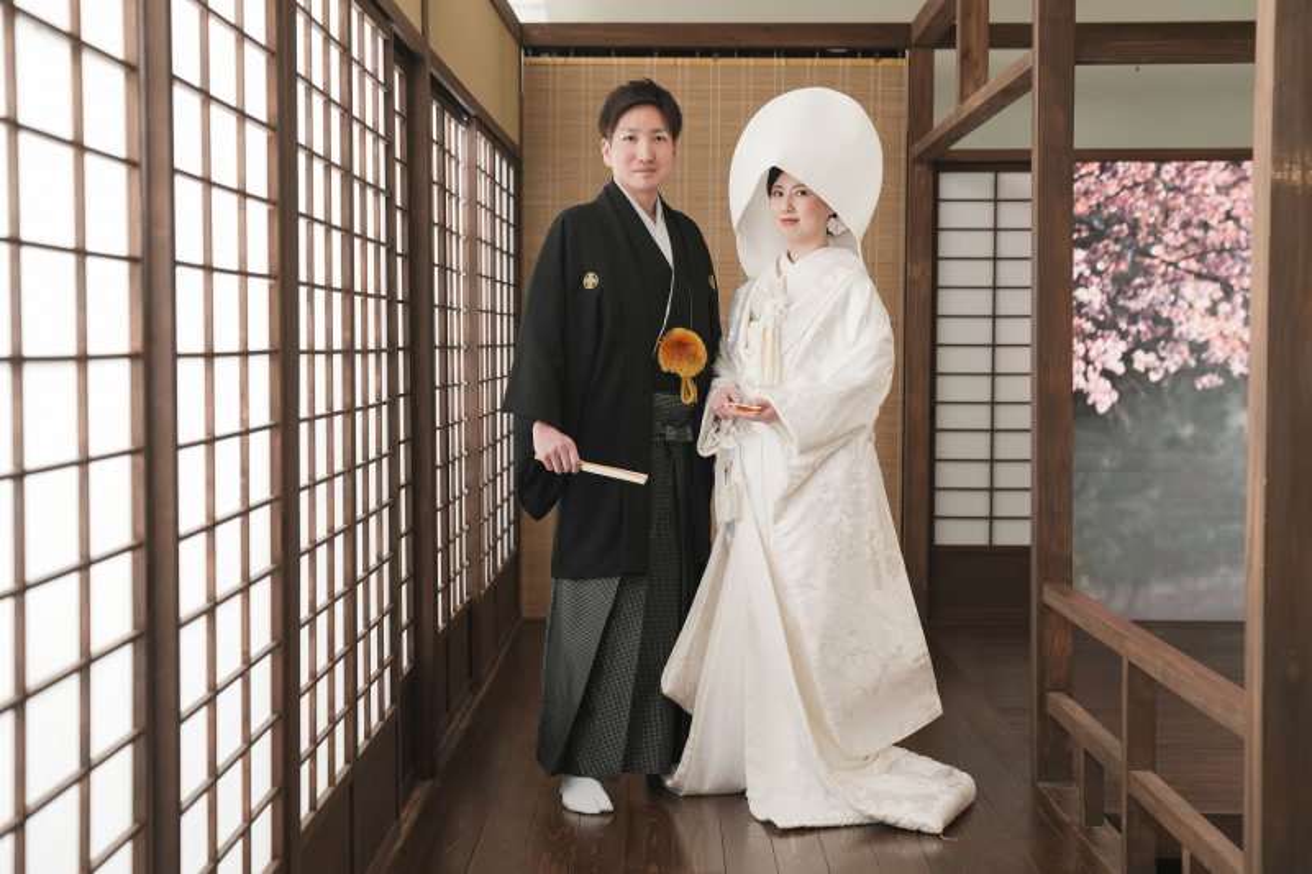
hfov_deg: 37.5
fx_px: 1931
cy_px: 437
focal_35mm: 53
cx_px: 656
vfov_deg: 25.5
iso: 250
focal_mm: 53
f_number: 4
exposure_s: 1/125
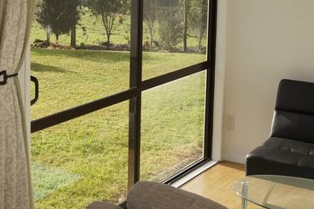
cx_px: 194
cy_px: 70
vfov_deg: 19.2
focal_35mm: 71
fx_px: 617
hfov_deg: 28.5
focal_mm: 35
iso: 100
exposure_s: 1/100
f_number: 9
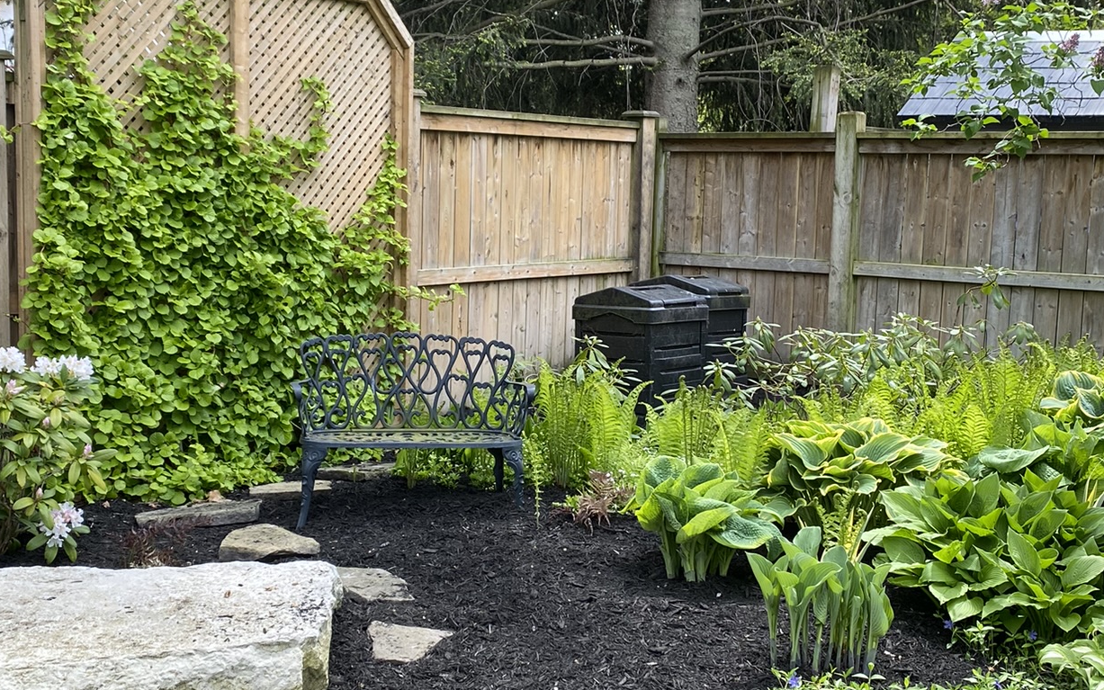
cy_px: 351
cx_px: 523
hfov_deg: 43.5
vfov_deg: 28.0
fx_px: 1384
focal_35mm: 46
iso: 32
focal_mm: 4.25
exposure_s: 1/669
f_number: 1.8
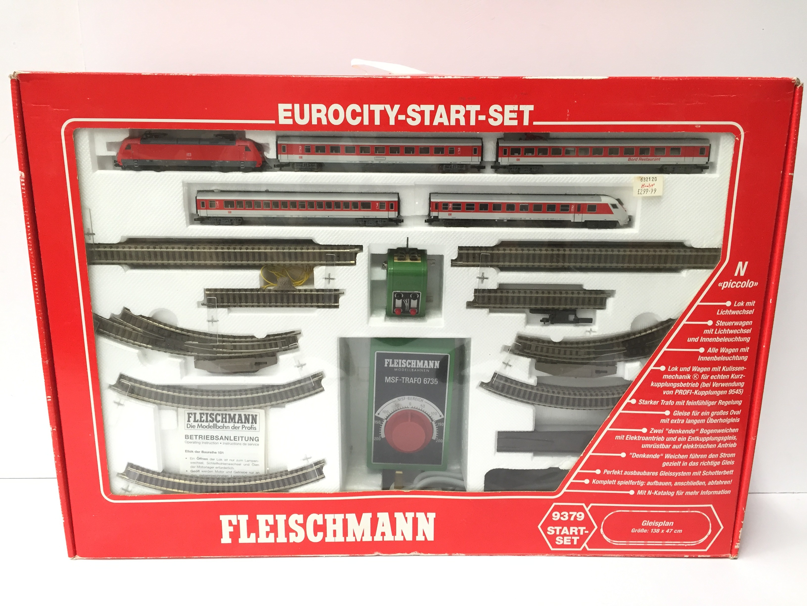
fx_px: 676
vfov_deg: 48.2
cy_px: 303
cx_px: 404
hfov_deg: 61.7
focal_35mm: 29
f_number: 2.2
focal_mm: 4.15
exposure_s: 1/30
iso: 80
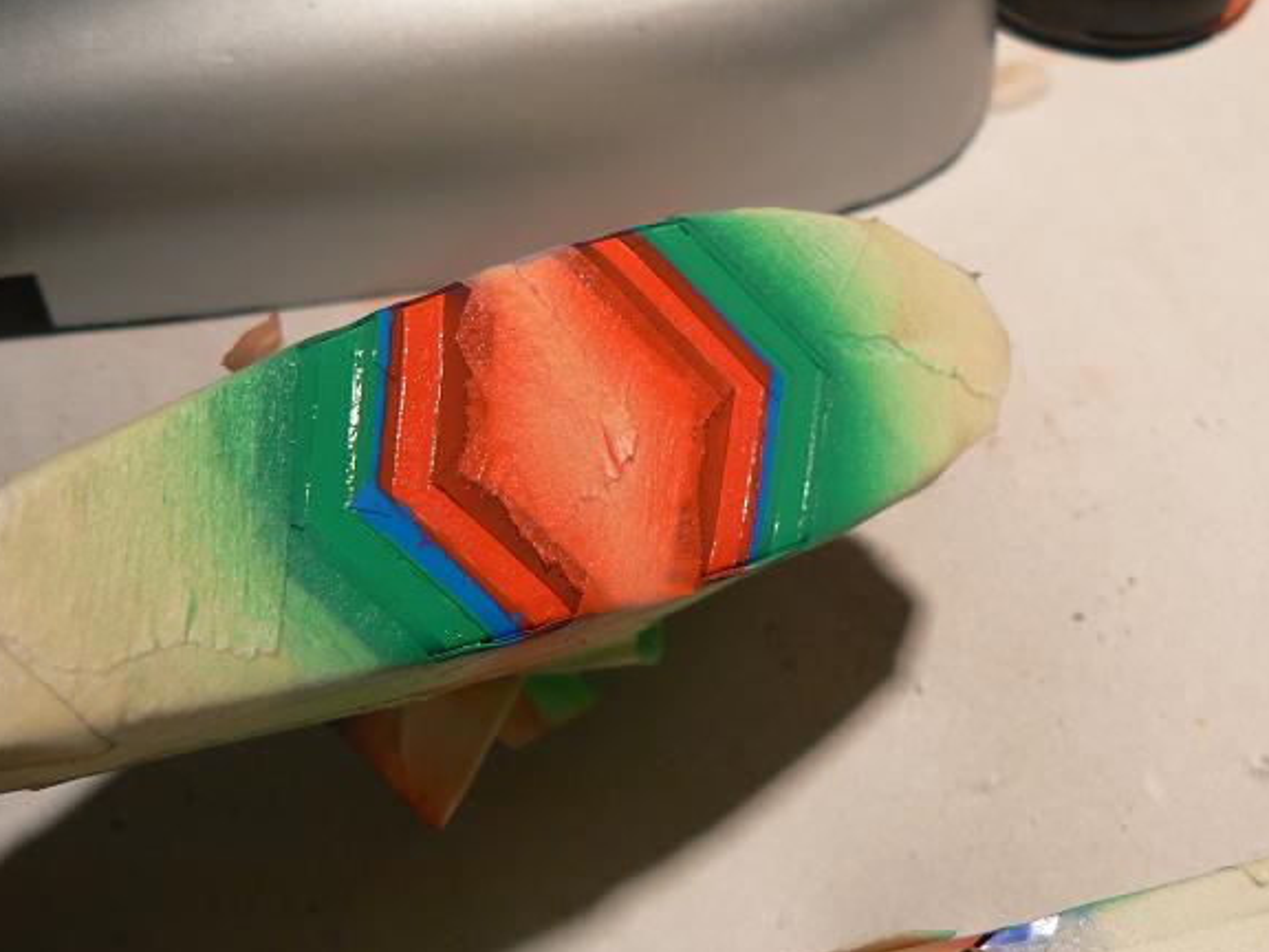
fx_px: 1613
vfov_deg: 32.8
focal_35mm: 44
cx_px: 551
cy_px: 524
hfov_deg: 42.9
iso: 80
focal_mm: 6
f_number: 2.8
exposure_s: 1/30
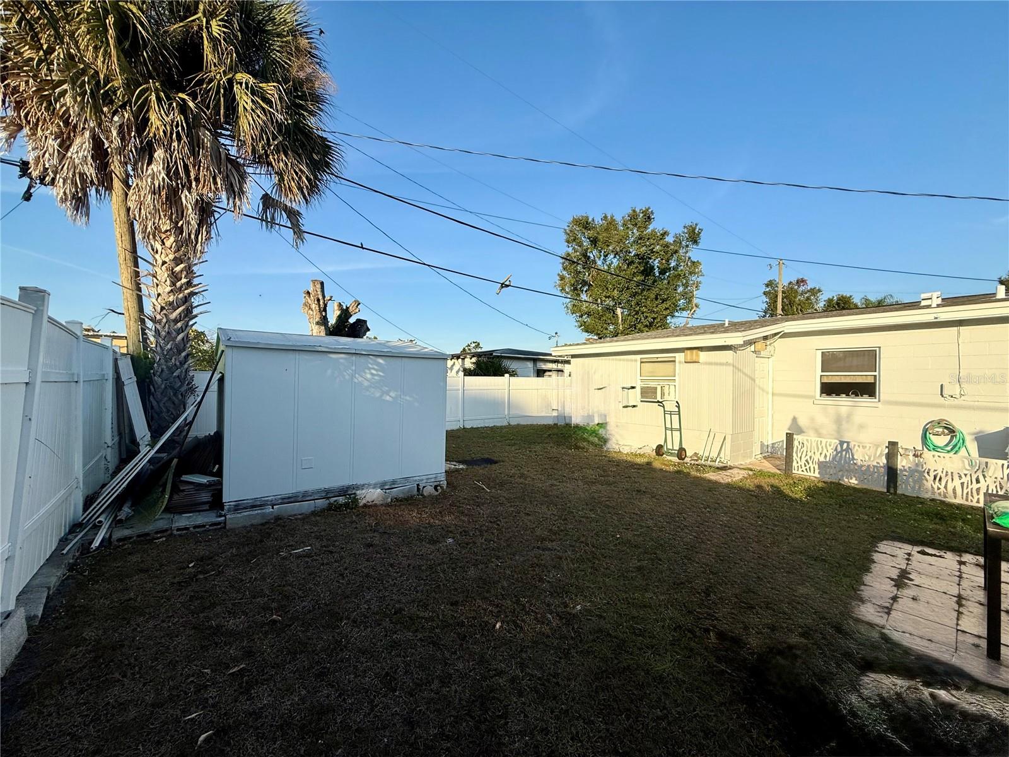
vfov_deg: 85.7
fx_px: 408
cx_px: 504
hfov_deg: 102.1
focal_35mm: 14
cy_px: 378
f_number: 2.2
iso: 50
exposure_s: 1/1961
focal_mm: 2.22
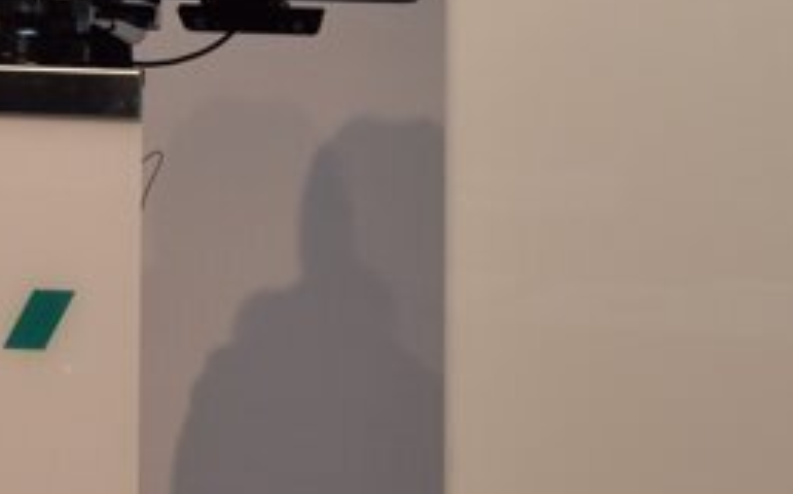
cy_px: -119
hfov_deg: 7.0
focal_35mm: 299
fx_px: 6455
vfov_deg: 4.4
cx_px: 25
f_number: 5.6
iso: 250
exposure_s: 1/80
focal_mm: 58
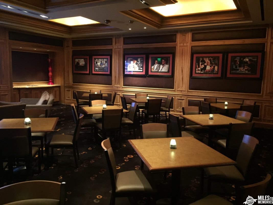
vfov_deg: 48.2
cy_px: 102
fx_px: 229
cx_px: 136
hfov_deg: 61.7
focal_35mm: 29
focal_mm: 4.15
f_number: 2.2
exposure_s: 1/15
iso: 800
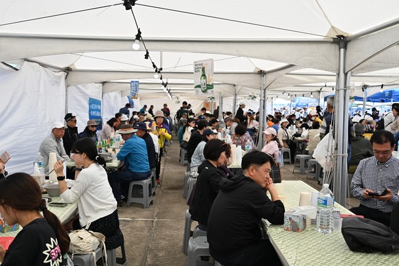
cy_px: 133
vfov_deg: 36.9
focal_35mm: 36
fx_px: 399
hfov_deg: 53.1
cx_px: 200
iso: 100
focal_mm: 24
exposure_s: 1/1000
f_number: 2.8
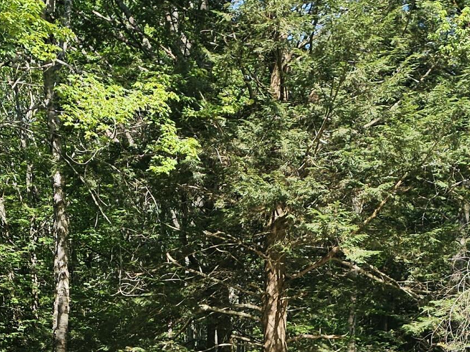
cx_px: 239
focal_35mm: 81
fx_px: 1100
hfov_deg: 24.1
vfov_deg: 16.6
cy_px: 529
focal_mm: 6.3
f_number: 1.7
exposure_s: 1/240
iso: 10
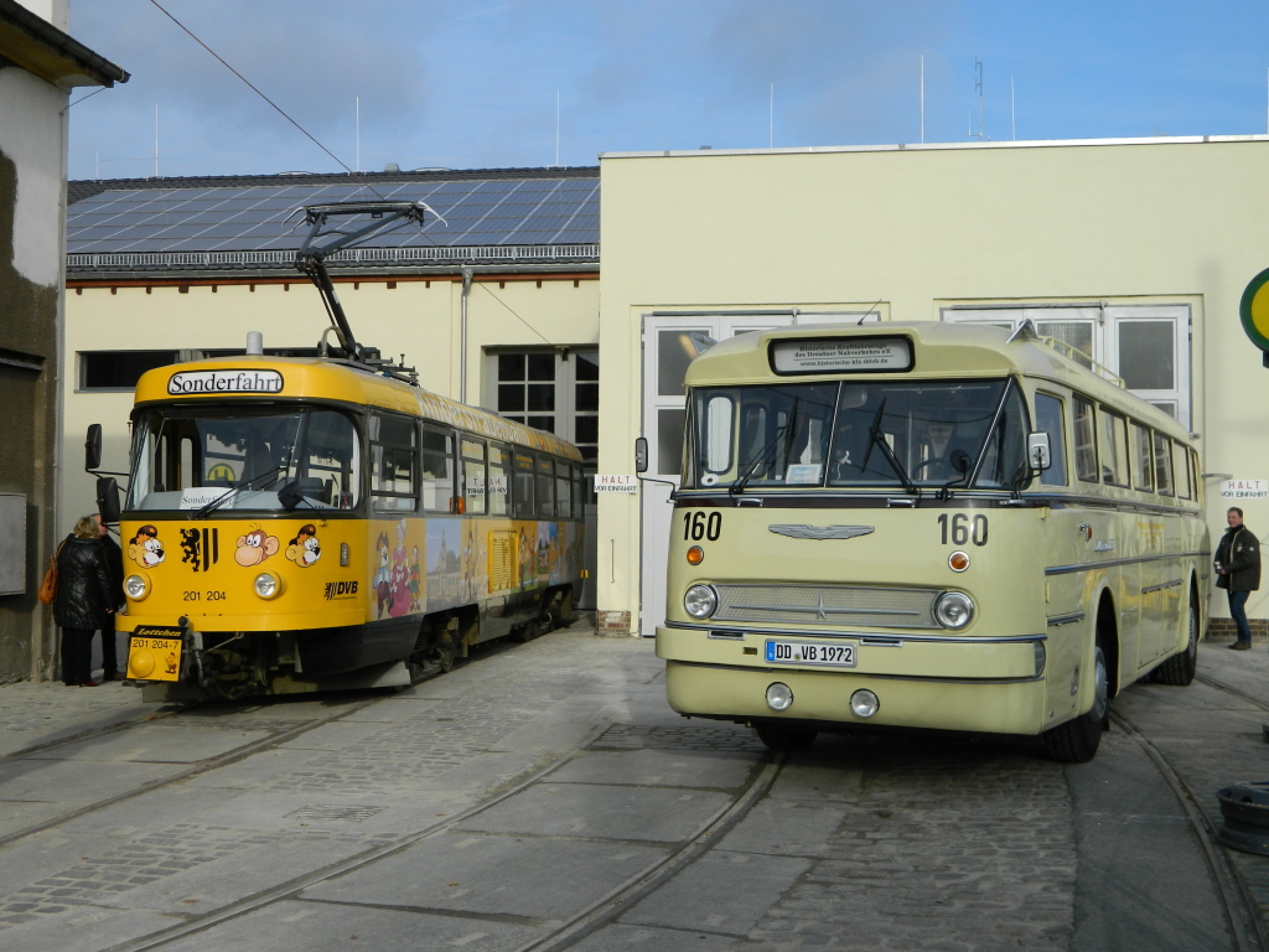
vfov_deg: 35.1
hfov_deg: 45.8
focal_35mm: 41
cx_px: 634
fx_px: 1503
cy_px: 476
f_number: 3.5
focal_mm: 7.3
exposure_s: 1/800
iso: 80
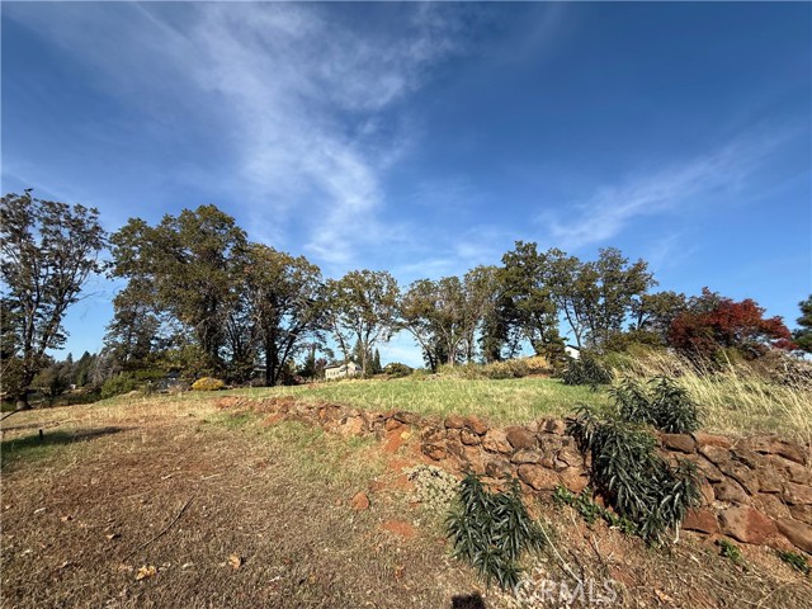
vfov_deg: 85.7
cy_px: 304
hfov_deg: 102.1
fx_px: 328
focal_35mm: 14
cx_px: 406
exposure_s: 1/1698
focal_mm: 2.22
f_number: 2.2
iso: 50
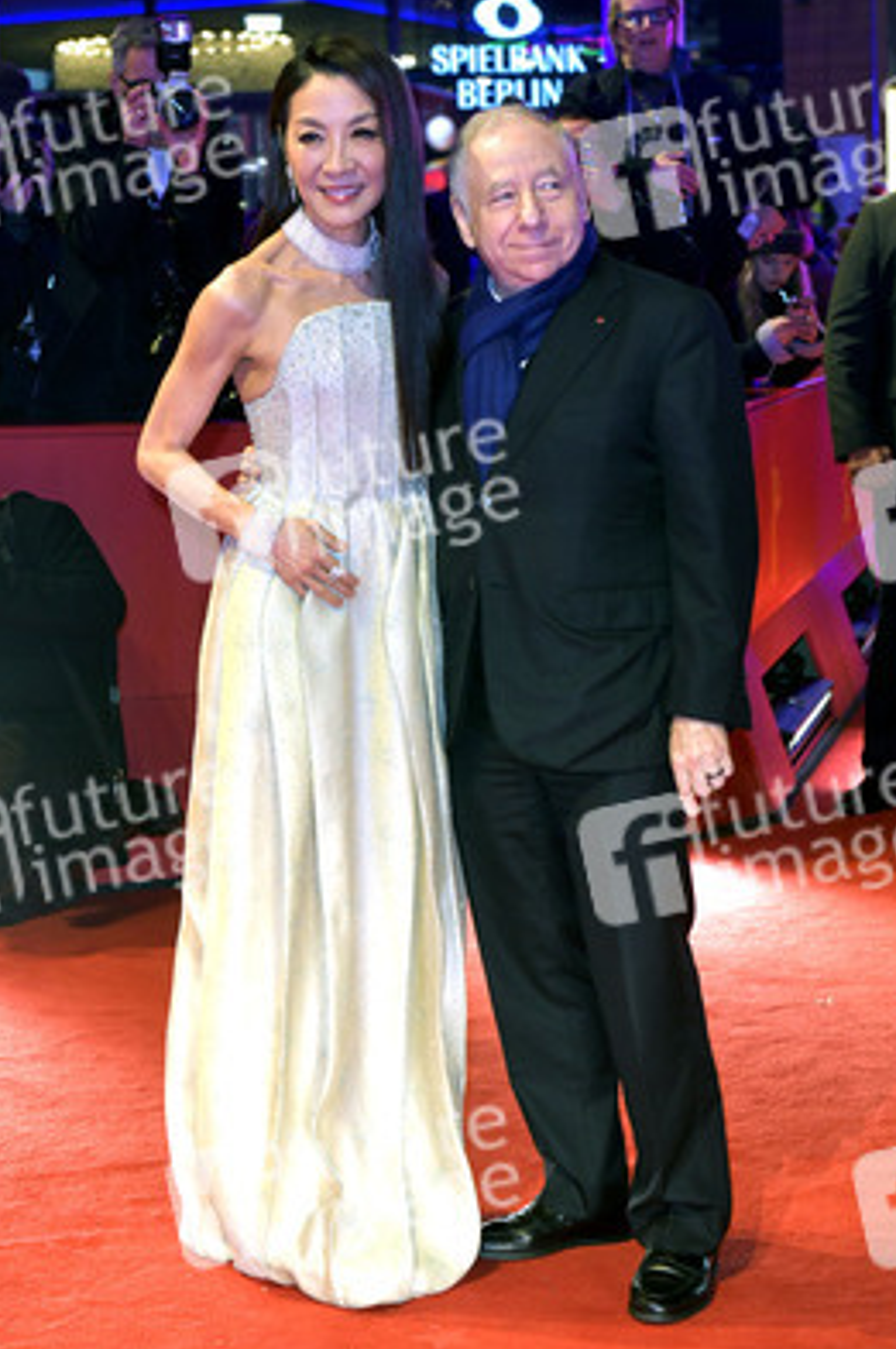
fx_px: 2133
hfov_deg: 23.7
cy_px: 673
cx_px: 443
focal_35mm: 57
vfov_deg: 35.1
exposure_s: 1/200
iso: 1600
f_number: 5.6
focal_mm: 56
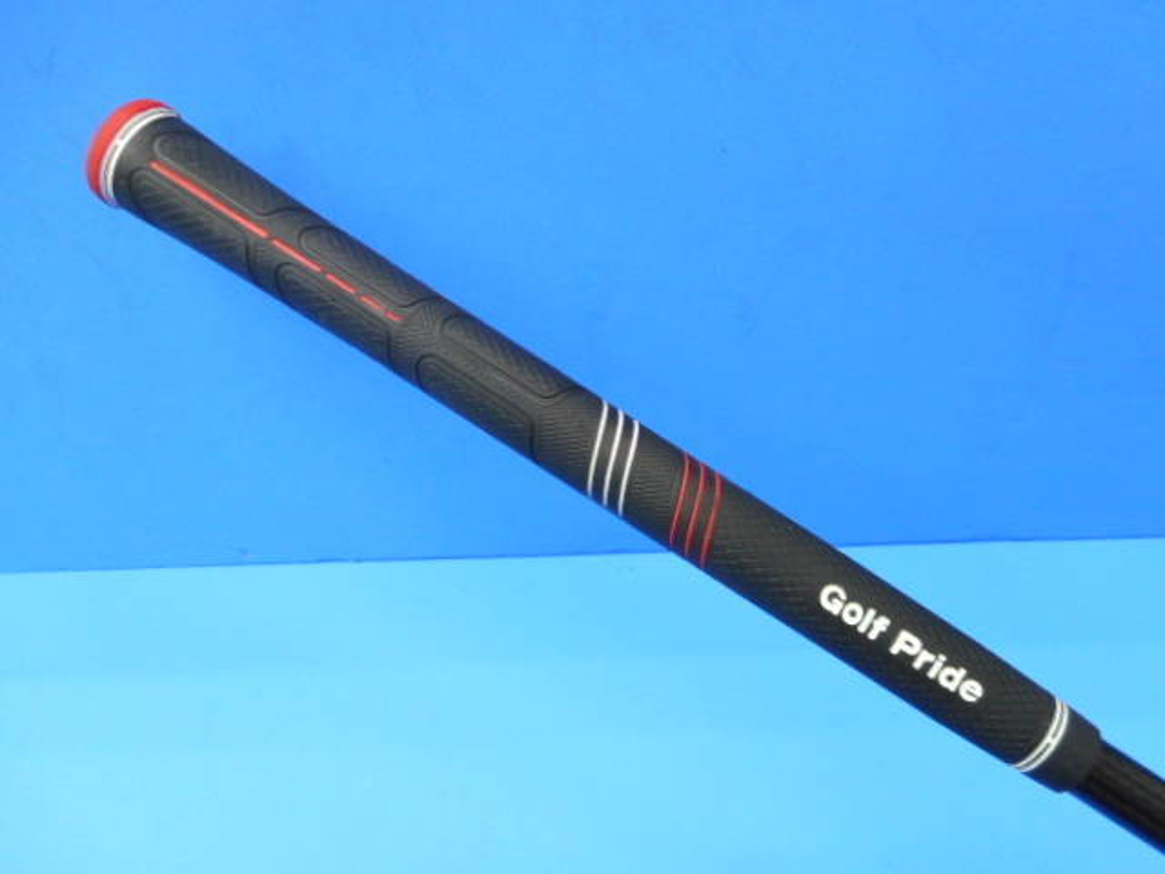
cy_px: 437
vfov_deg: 48.2
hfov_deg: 61.7
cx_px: 582
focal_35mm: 29
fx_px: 976
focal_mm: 5.2
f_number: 4
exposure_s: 1/30
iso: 250
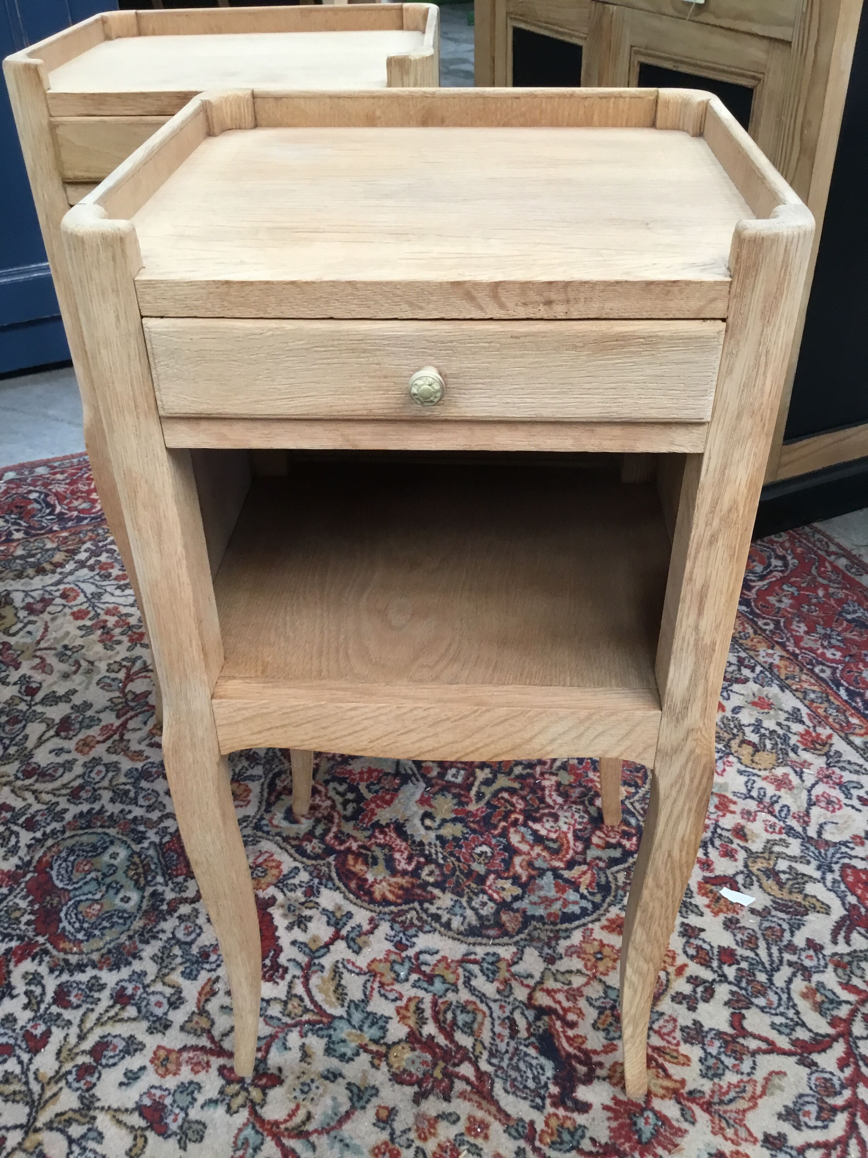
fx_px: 1036
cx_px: 434
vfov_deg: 58.4
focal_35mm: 31
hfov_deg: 45.4
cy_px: 579
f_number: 2.4
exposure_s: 1/33
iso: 100
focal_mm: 3.3
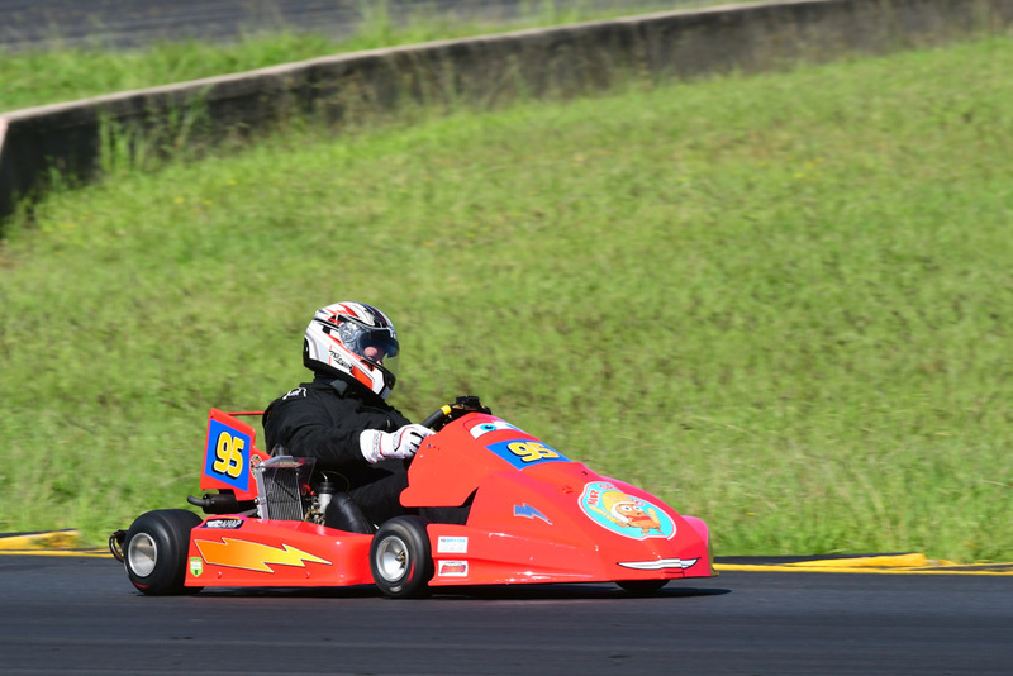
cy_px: 338
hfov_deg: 3.3
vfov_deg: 2.2
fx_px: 17733
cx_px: 506
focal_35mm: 630
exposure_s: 1/640
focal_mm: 420
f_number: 11
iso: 500
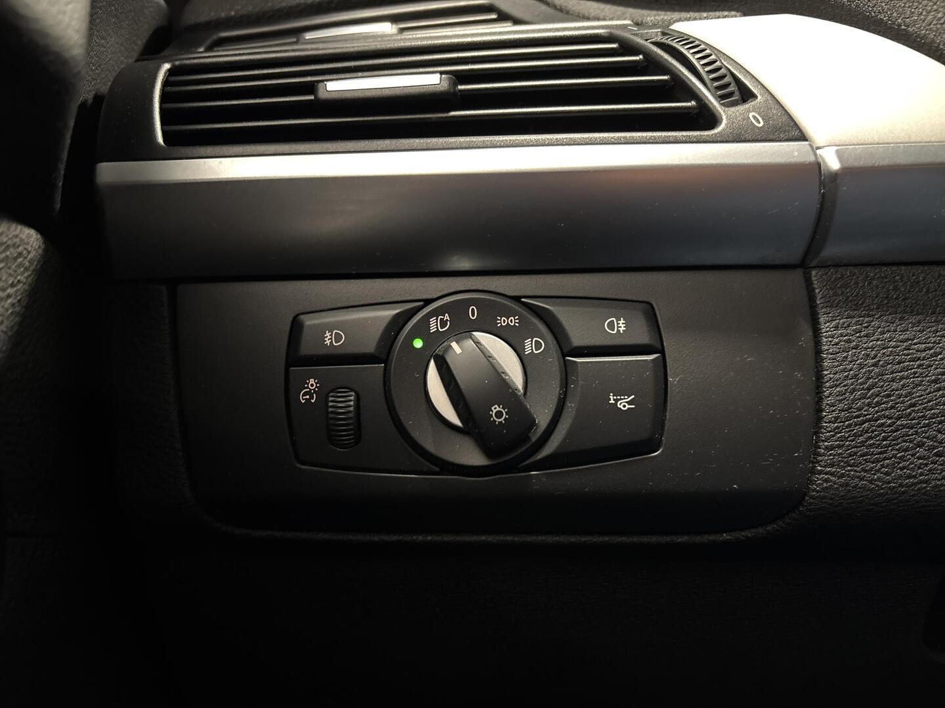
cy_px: 354
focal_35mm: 26
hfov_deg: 67.3
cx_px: 472
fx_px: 710
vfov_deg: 53.1
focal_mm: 5.96
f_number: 1.6
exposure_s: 1/27
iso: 1000
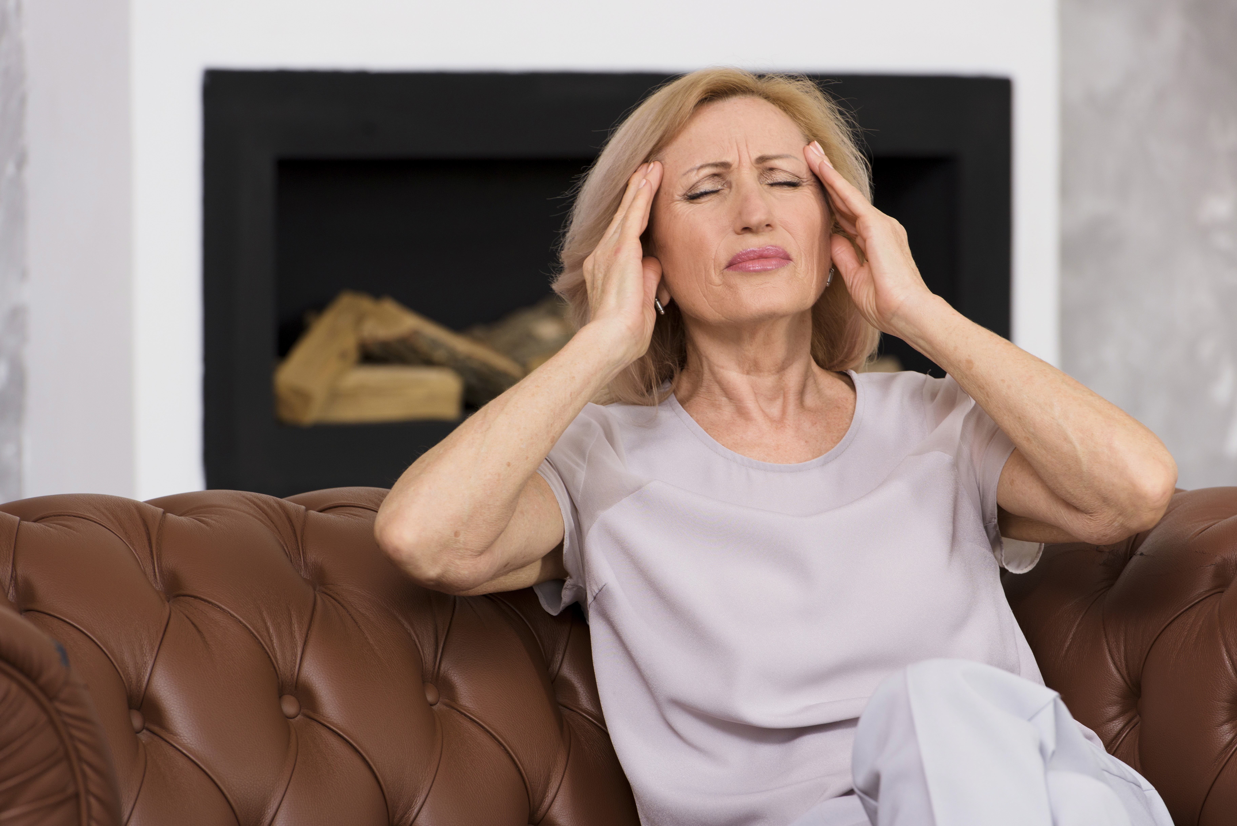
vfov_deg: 6.9
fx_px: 6874
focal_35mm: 200
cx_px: 618
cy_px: 413
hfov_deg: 10.3
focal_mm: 200
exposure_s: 1/200
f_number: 6.3
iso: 320
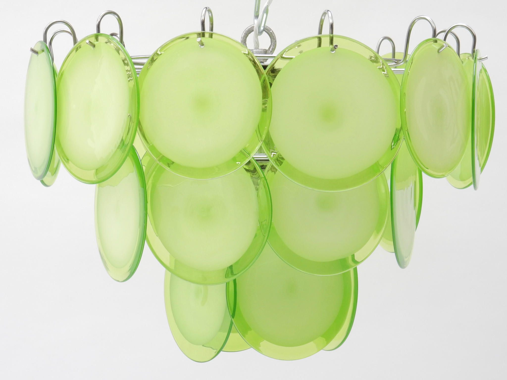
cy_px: 190
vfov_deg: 14.9
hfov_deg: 19.8
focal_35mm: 99
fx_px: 1450
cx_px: 254
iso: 125
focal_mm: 17.6
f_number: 5.6
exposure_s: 1/4
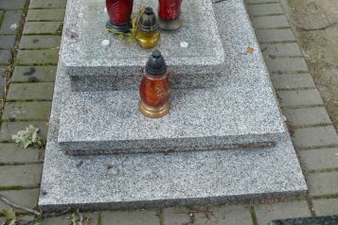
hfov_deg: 40.3
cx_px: 169
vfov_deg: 26.4
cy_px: 14
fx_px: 460
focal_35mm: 49
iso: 100
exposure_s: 1/80
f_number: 2.8
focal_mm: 7.4
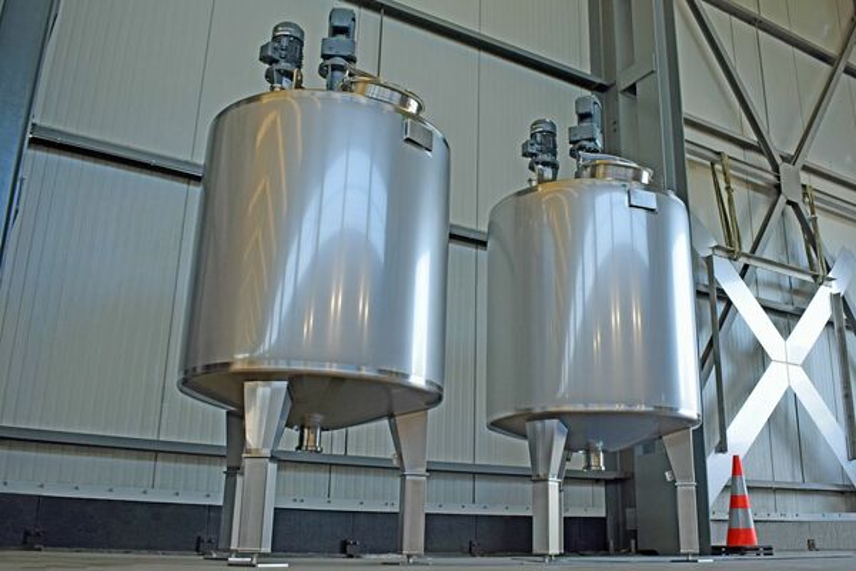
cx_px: 428
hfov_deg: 61.9
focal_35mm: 30
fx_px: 713
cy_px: 286
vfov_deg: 43.6
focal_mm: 20
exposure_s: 1/125
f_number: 5.6
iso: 400
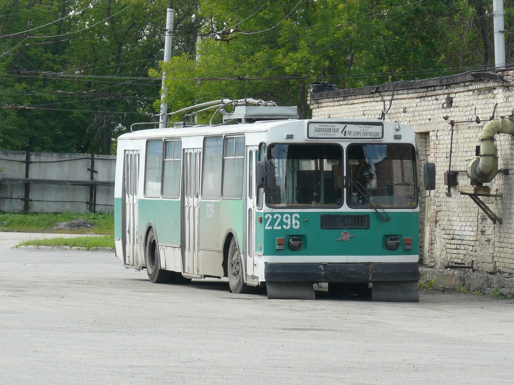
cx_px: 257
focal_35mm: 194
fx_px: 2881
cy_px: 192
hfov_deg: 10.2
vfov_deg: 7.7
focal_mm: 32.3
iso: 100
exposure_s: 1/200
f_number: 4.5
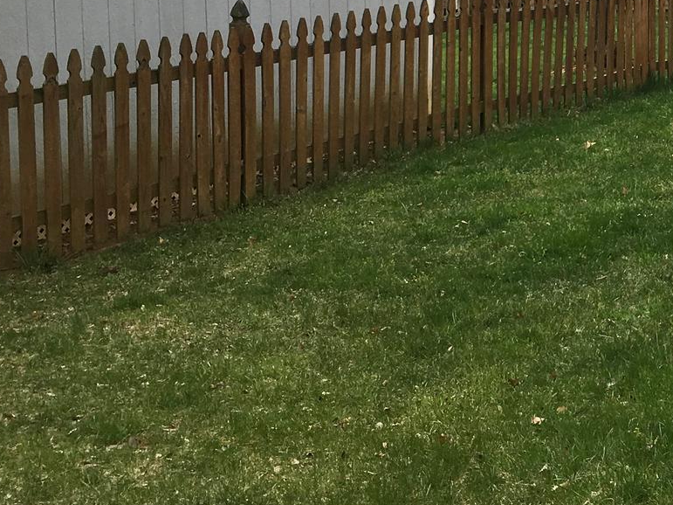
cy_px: 29
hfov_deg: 23.5
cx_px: 769
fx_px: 1497
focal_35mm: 77
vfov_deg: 18.7
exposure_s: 1/1026
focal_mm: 4.15
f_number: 2.2
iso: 25
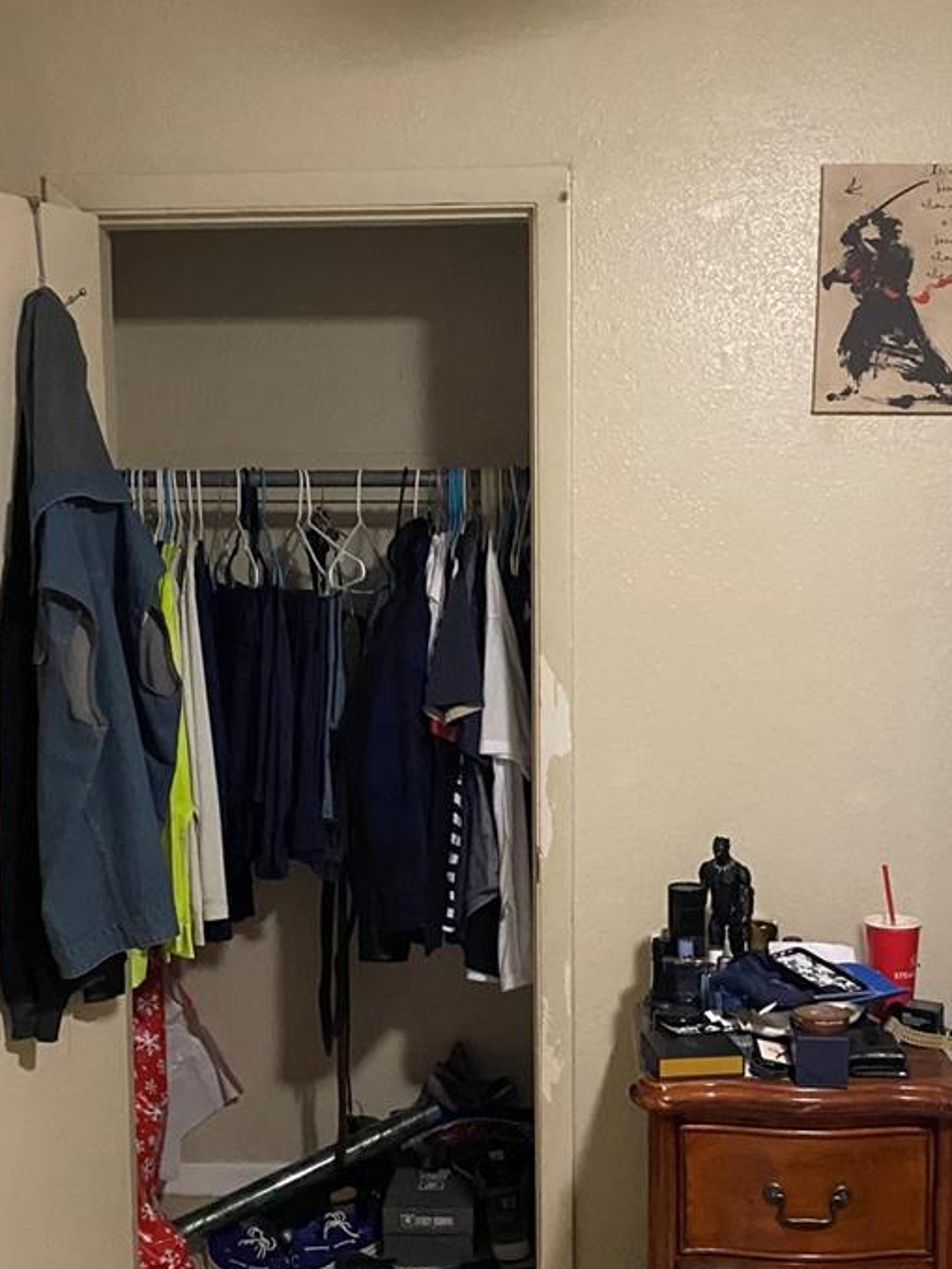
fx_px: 1686
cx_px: 462
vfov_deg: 41.2
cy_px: 694
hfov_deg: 31.5
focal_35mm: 46
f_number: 1.8
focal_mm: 4.25
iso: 800
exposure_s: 1/30
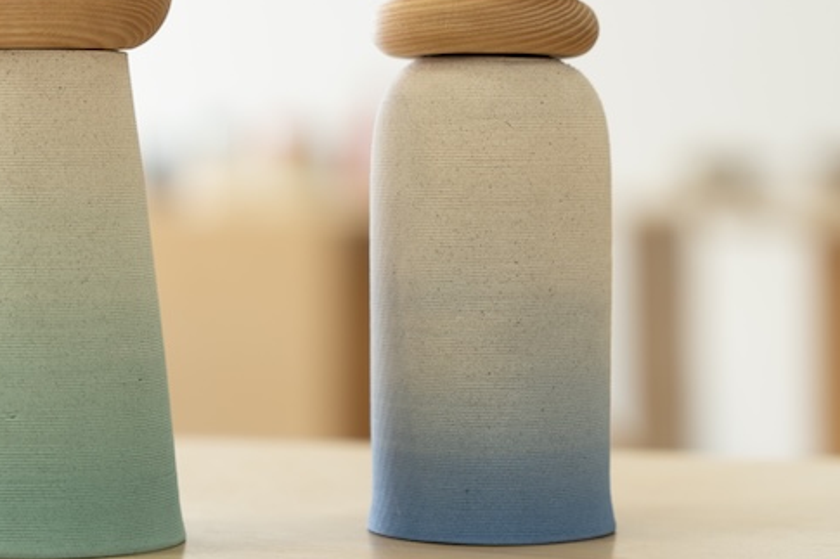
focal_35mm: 118
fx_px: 2752
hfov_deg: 17.4
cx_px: 398
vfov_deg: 11.6
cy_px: 172
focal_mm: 70
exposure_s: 1/80
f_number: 2.8
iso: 100
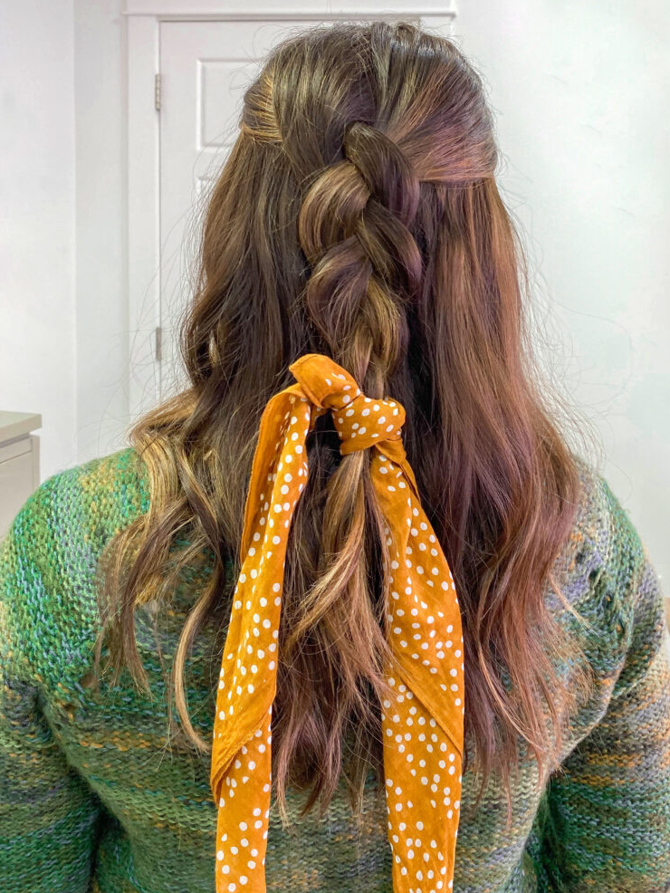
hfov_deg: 51.4
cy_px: 446
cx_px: 339
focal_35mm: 27
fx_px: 696
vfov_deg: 65.3
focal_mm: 4.25
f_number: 1.8
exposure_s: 1/60
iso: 100
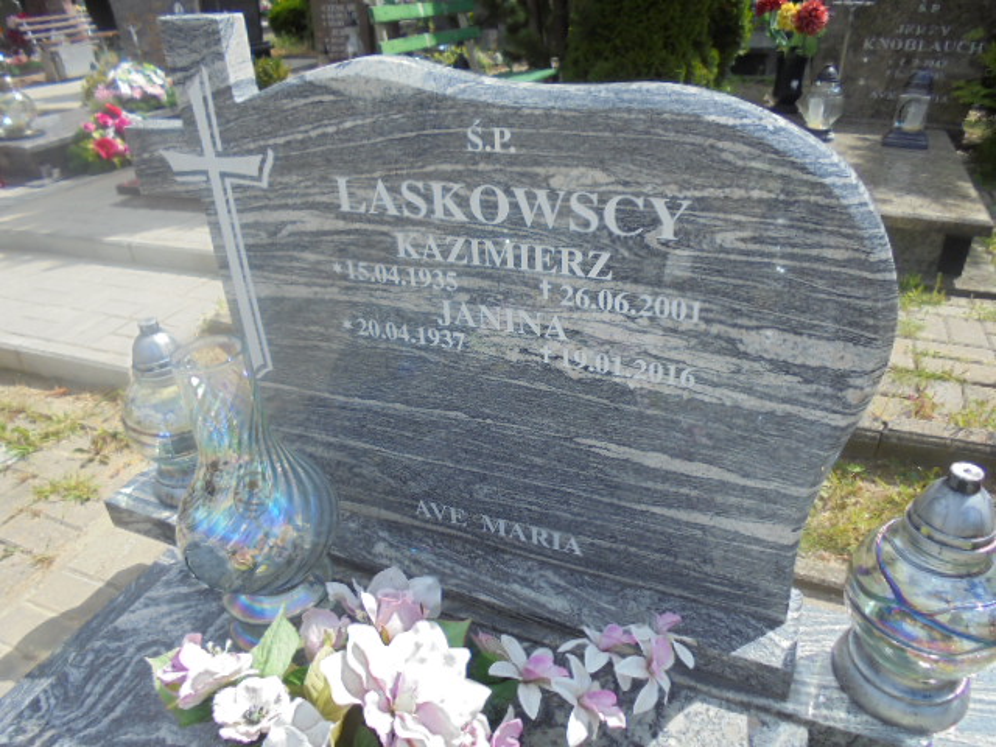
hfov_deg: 67.3
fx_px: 748
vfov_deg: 53.1
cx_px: 498
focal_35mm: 26
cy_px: 374
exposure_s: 1/800
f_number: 3.5
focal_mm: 4.6
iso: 100
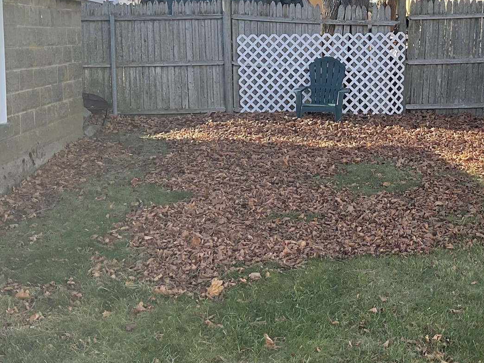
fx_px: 797
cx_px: 379
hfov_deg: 33.0
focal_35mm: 57
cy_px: 113
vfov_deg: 25.5
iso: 16
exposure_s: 1/473
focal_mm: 3
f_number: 1.8
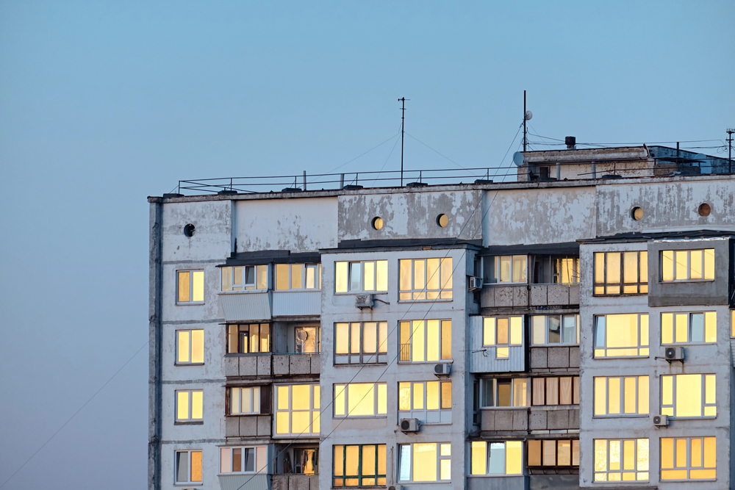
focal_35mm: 345
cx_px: 368
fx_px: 7044
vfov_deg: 4.0
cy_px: 245
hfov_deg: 6.0
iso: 640
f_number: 6.7
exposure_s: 1/80
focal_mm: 230
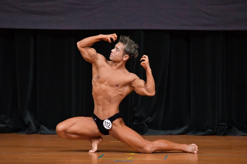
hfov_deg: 5.5
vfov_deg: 3.7
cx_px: 124
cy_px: 82
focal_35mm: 375
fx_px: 2572
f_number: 5.6
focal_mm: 250
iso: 4000
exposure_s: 1/400
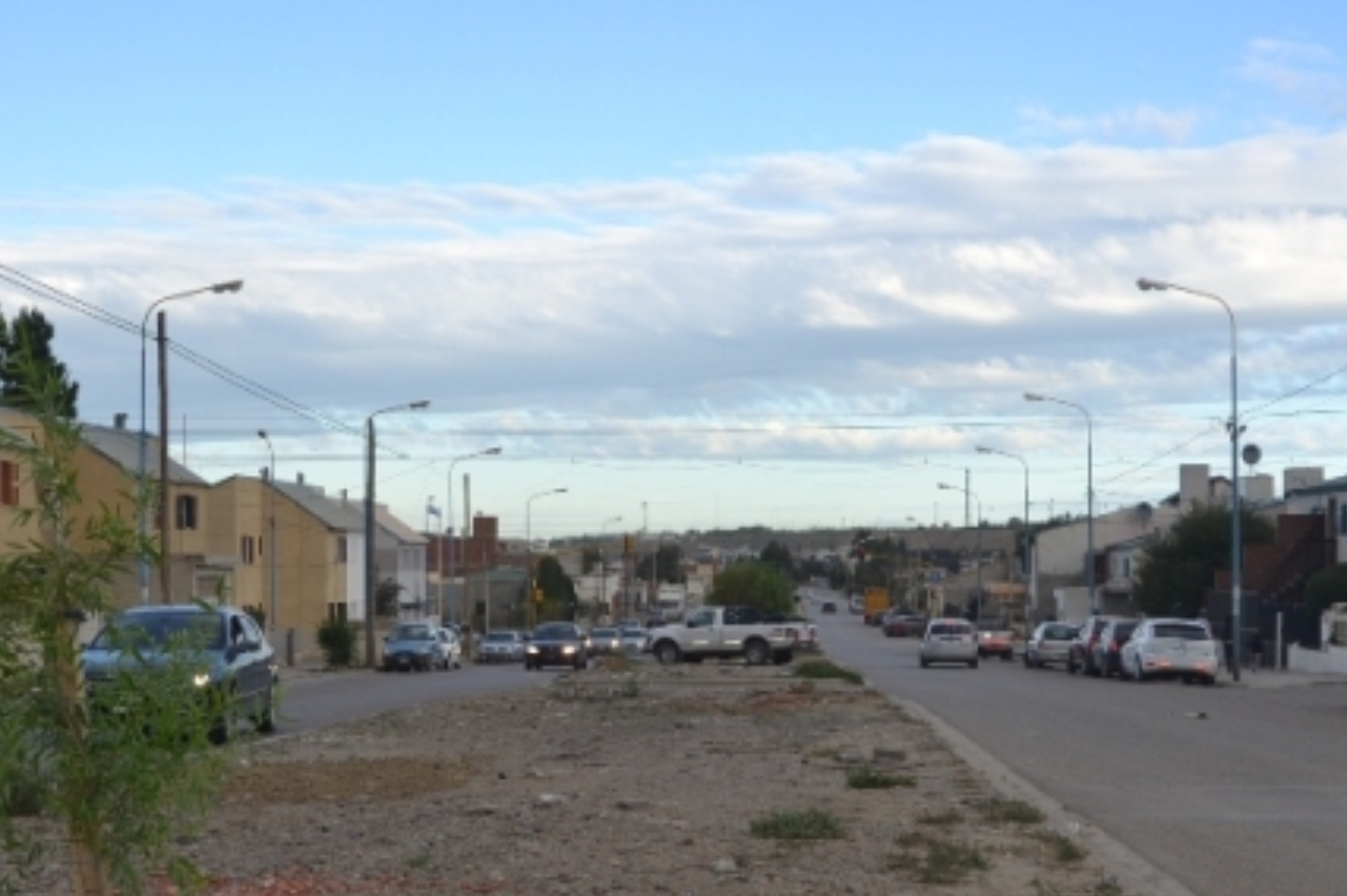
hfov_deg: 36.8
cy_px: 571
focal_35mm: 54
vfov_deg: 24.9
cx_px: 789
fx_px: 2019
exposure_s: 1/200
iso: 100
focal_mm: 24
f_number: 6.3
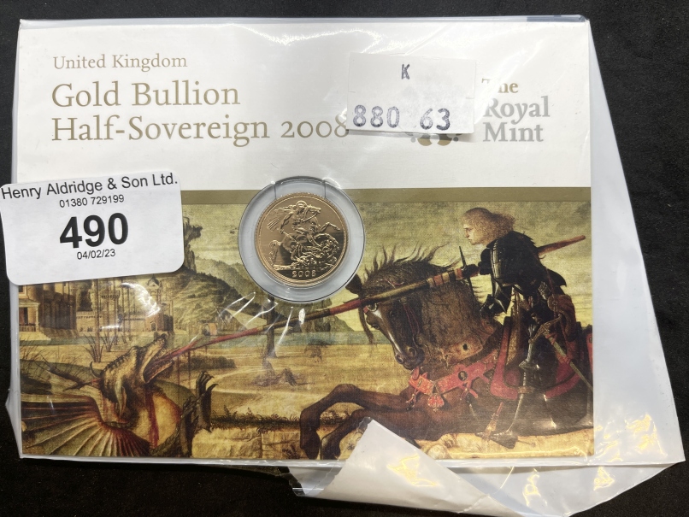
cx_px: 344
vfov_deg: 53.1
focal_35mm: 26
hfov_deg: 67.3
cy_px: 258
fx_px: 518
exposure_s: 1/100
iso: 100
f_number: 1.6
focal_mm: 5.1
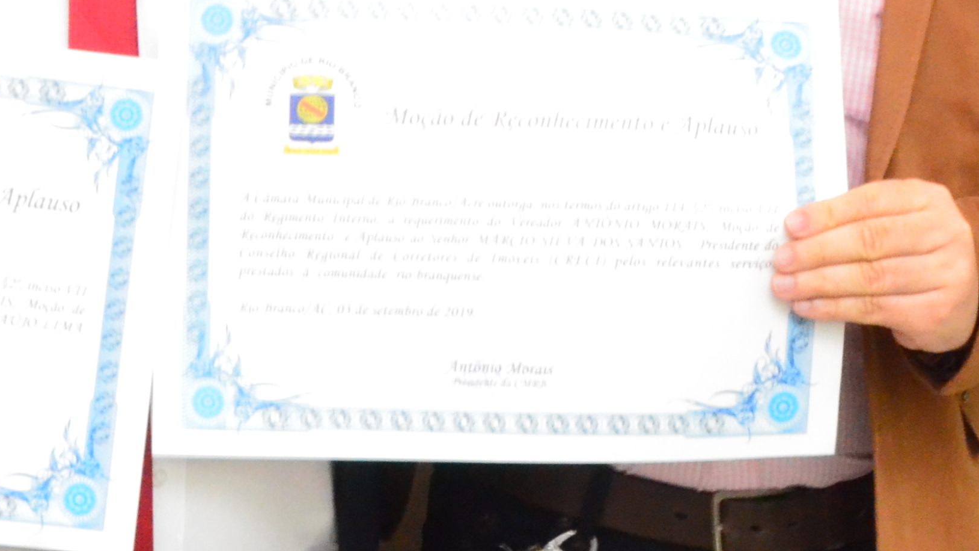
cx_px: 222
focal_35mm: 119
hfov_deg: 17.9
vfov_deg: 10.1
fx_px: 3078
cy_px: -7
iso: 5000
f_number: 11
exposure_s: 1/40
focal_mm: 25
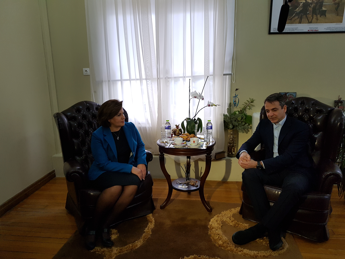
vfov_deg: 53.1
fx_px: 259
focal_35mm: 26
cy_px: 130
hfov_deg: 67.3
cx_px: 172
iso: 125
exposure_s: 1/50
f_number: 1.7
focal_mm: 4.2
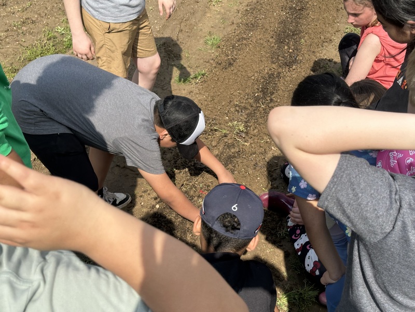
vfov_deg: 30.3
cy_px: 156
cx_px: 208
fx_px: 575
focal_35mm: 48
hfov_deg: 39.7
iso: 64
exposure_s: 1/3472
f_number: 1.78
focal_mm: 6.86
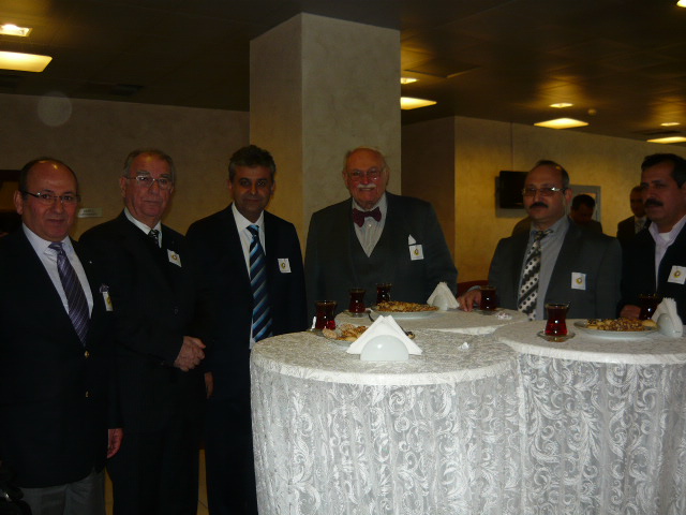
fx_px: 654
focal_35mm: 33
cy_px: 258
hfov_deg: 55.4
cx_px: 343
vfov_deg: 42.9
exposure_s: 1/30
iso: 100
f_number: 2.8
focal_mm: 5.5
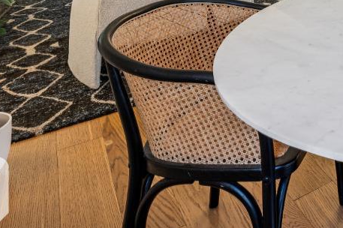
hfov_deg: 31.7
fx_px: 438
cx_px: 456
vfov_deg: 22.6
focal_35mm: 46
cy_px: -134
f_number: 8
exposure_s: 1/20
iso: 140
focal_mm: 14
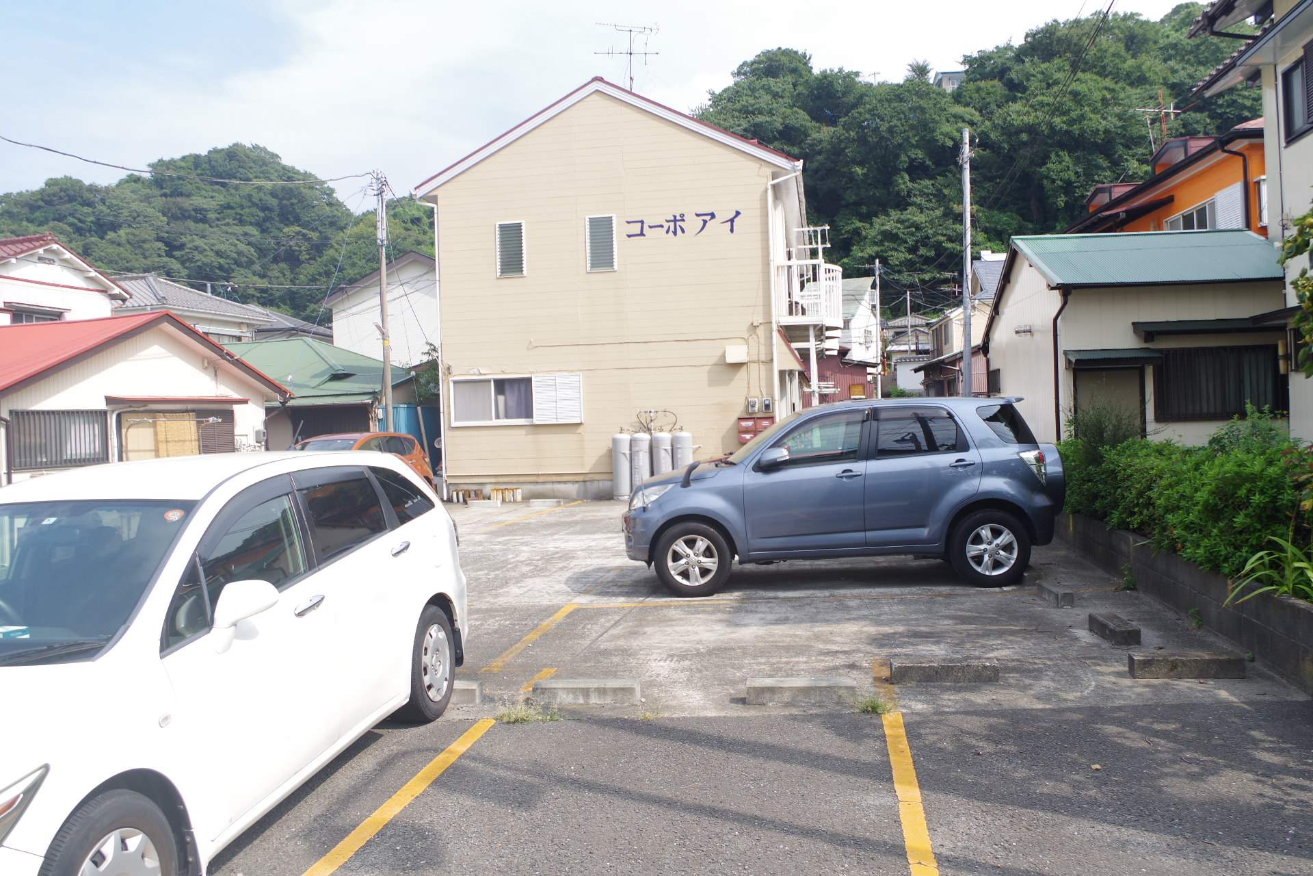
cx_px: 656
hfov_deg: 67.4
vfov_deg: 47.9
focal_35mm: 27
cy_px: 438
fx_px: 985
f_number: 6.3
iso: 100
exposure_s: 1/200
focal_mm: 18
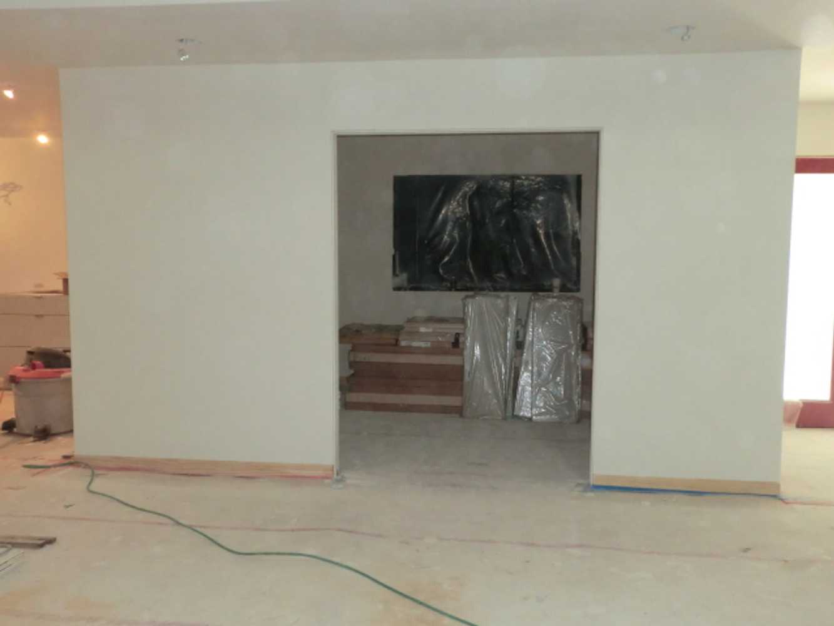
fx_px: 771
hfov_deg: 56.8
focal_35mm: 32
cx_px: 417
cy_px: 313
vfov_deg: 44.2
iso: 400
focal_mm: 5.8
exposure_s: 1/60
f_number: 3.5
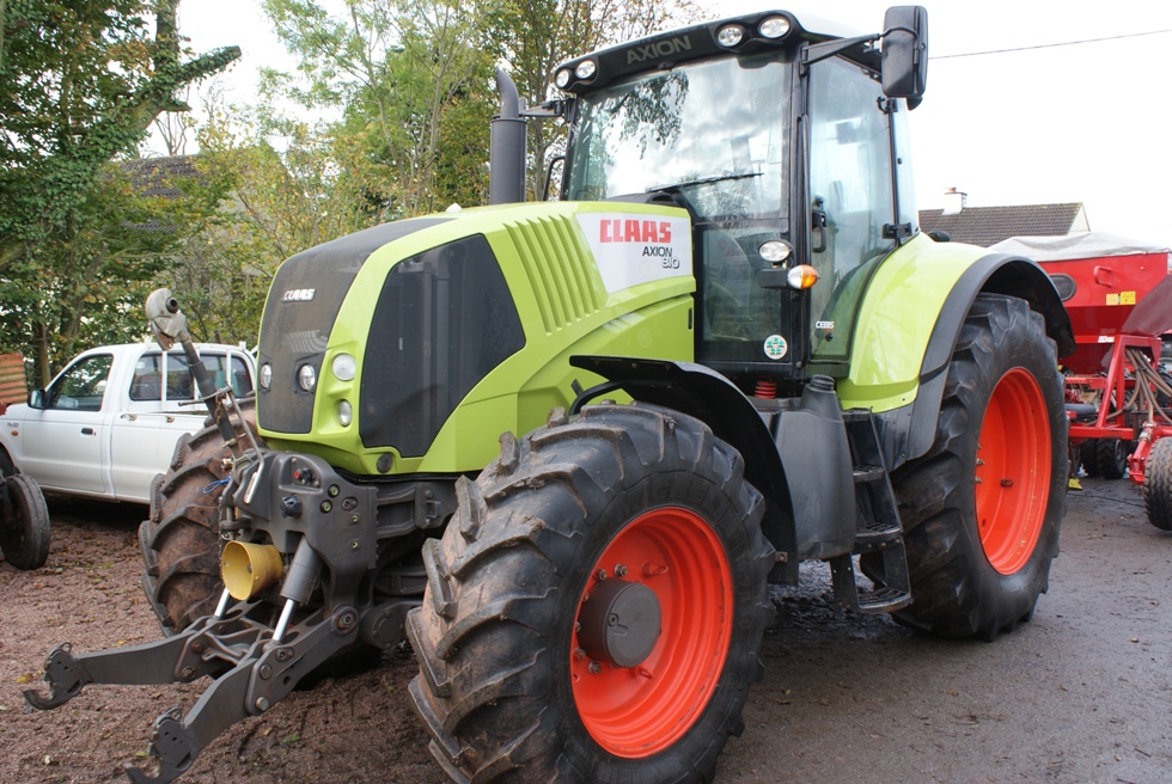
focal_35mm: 30
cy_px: 392
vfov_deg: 43.7
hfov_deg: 61.9
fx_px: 978
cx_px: 586
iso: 100
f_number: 5.6
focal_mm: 20
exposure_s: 1/50
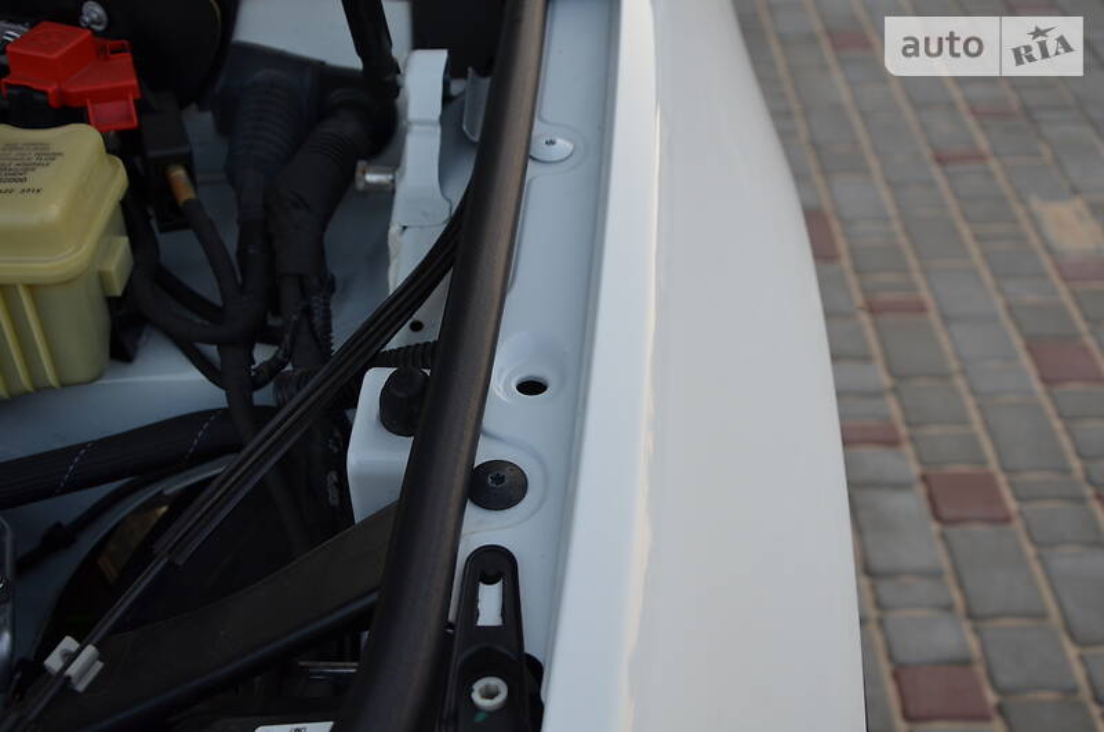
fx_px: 1377
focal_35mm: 45
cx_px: 552
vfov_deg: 29.7
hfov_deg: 43.7
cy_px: 366
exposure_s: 1/125
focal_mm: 30
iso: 320
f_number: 5.6
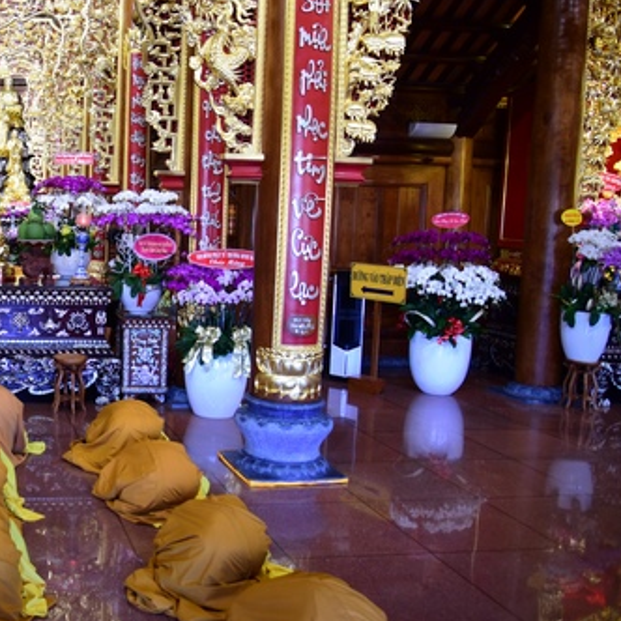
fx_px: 812
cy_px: 279
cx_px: 32
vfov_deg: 41.8
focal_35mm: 40
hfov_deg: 38.2
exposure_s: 1/125
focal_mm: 24
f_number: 4
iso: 1000
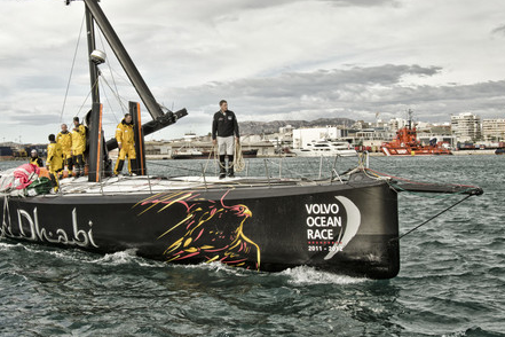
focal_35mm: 49
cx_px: 176
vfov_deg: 27.5
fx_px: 687
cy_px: 141
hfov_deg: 39.9
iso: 200
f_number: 11
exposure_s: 1/250
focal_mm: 24
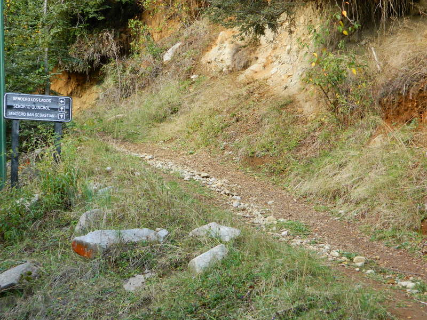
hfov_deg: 23.3
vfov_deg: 17.6
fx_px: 1036
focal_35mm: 84
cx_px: 214
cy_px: 160
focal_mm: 15.1
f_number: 4.2
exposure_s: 1/30
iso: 80
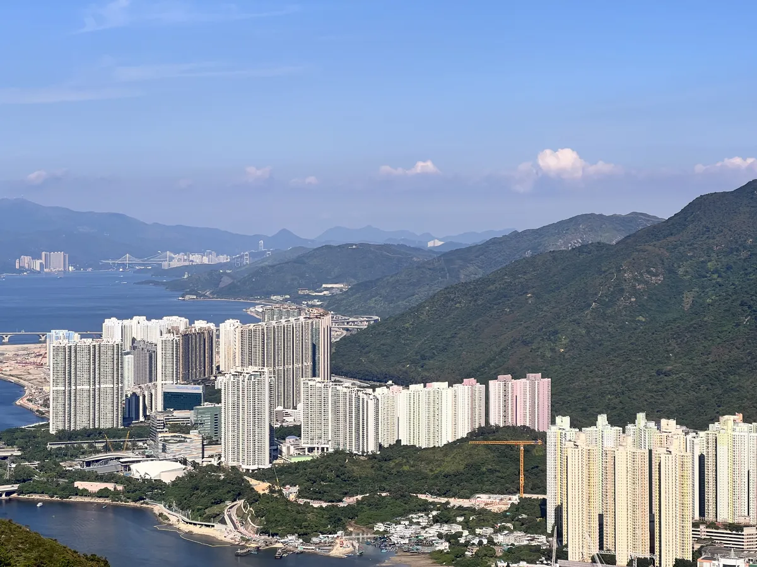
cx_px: 378
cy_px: 284
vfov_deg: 19.1
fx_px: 1684
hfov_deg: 25.3
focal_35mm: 77
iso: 32
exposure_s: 1/438
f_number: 2.8
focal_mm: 9
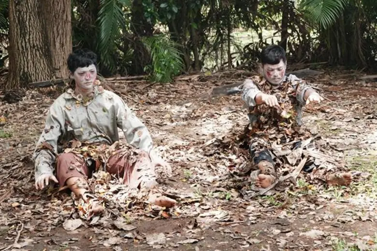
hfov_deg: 27.0
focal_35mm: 75
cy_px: 126
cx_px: 188
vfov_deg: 18.2
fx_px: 785
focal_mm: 50
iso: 200
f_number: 5
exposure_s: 1/100
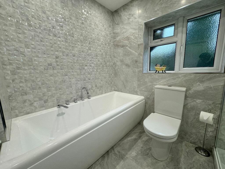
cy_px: 84
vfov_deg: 85.7
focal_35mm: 14
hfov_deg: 102.1
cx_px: 112
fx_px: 91
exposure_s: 1/100
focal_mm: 2.22
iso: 80
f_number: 2.2
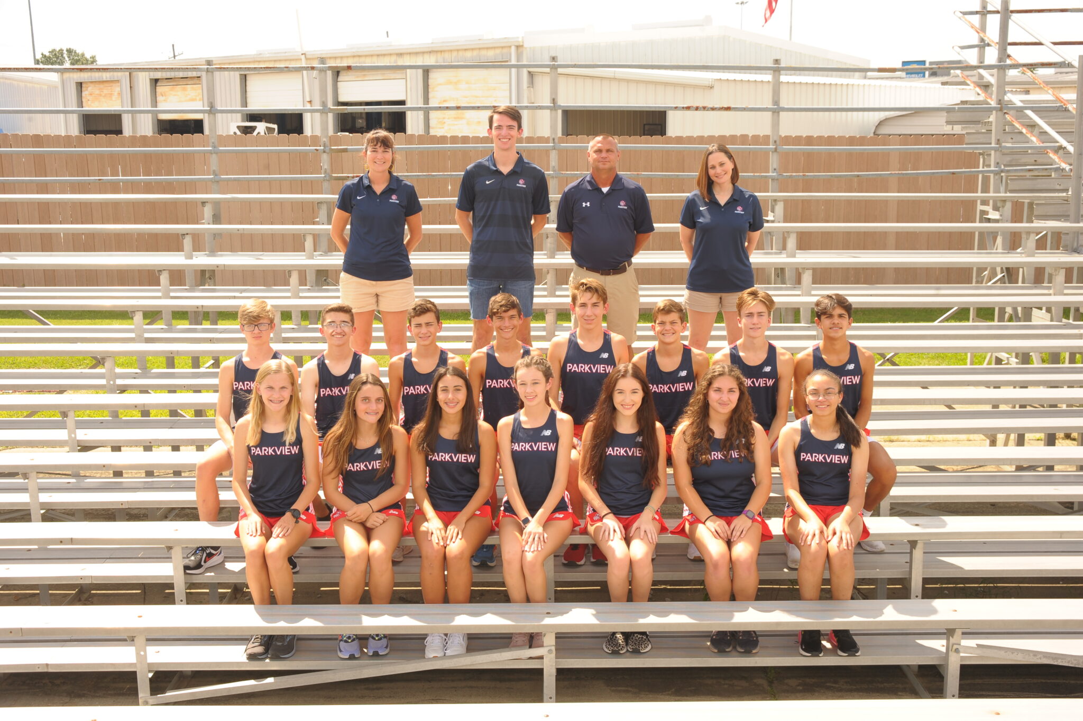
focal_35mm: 40
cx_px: 542
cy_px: 360
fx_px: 1203
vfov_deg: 33.4
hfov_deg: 48.5
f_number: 9
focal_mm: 40
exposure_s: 1/125
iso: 200
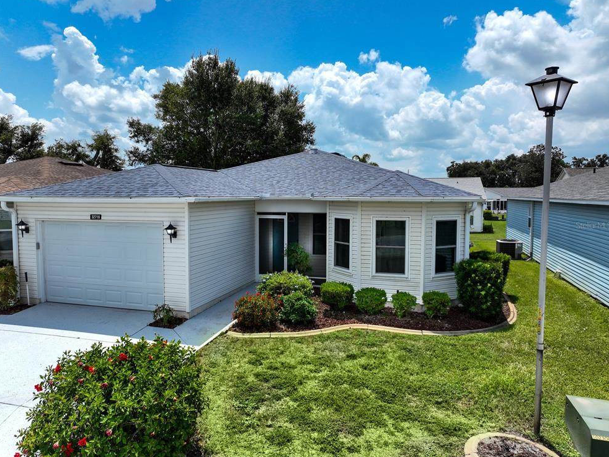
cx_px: 296
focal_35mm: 25
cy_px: 225
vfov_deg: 54.9
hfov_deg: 69.4
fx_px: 440
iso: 110
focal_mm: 12.29
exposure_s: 1/2000
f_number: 4
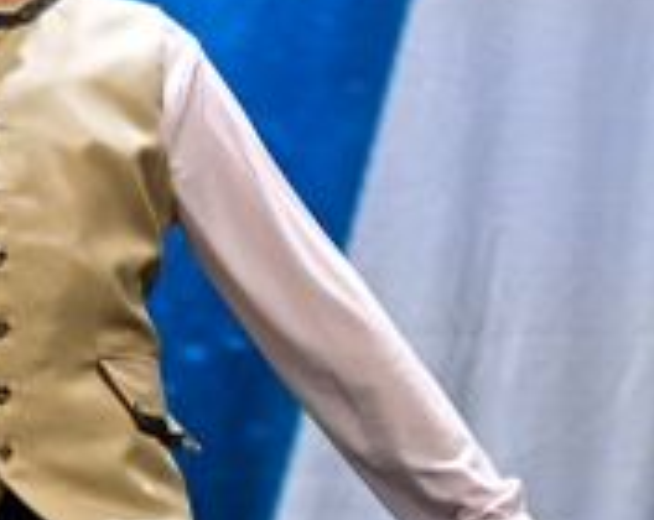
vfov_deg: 3.5
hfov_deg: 4.3
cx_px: -1182
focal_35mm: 438
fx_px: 8459
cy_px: 500
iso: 5000
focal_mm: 80
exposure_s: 1/640
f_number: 3.2
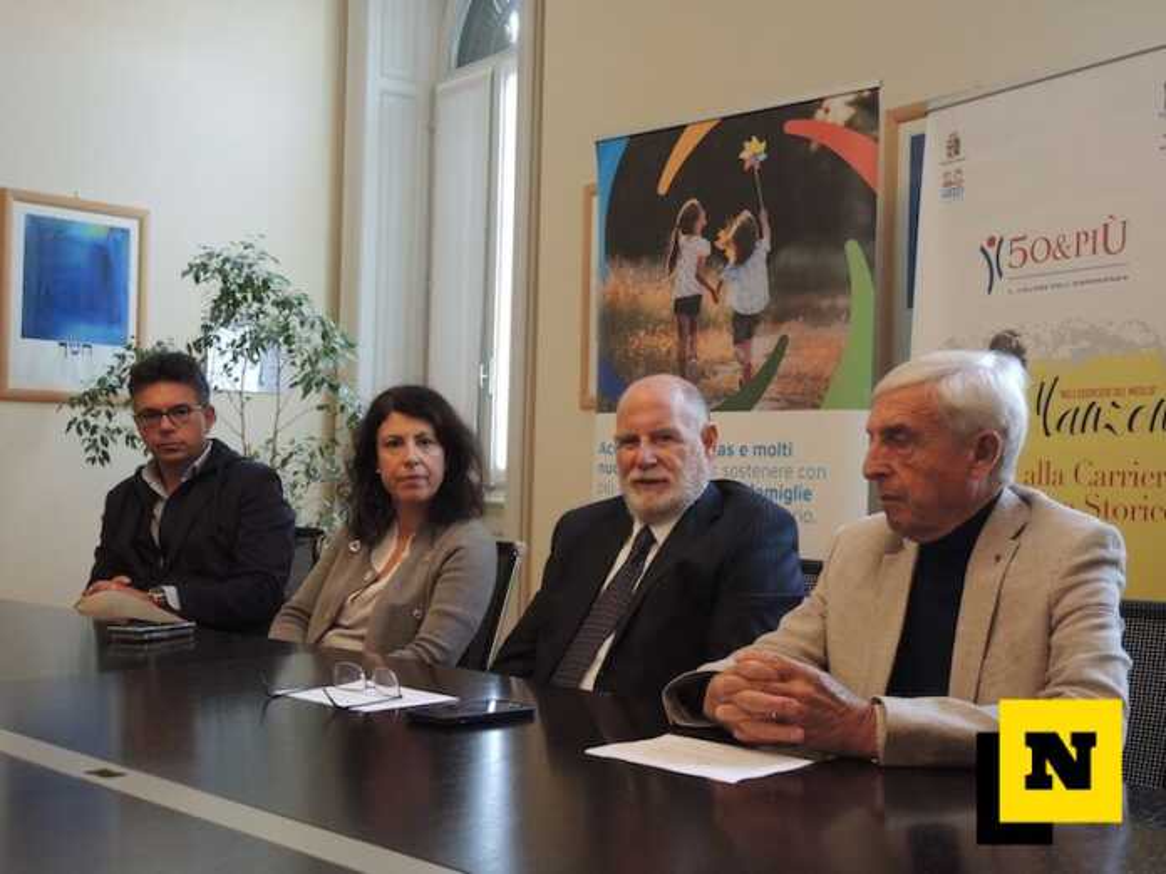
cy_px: 437
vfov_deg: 34.3
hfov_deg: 44.8
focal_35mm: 42
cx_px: 583
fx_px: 1415
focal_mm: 9
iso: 400
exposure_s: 1/40
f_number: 2.5
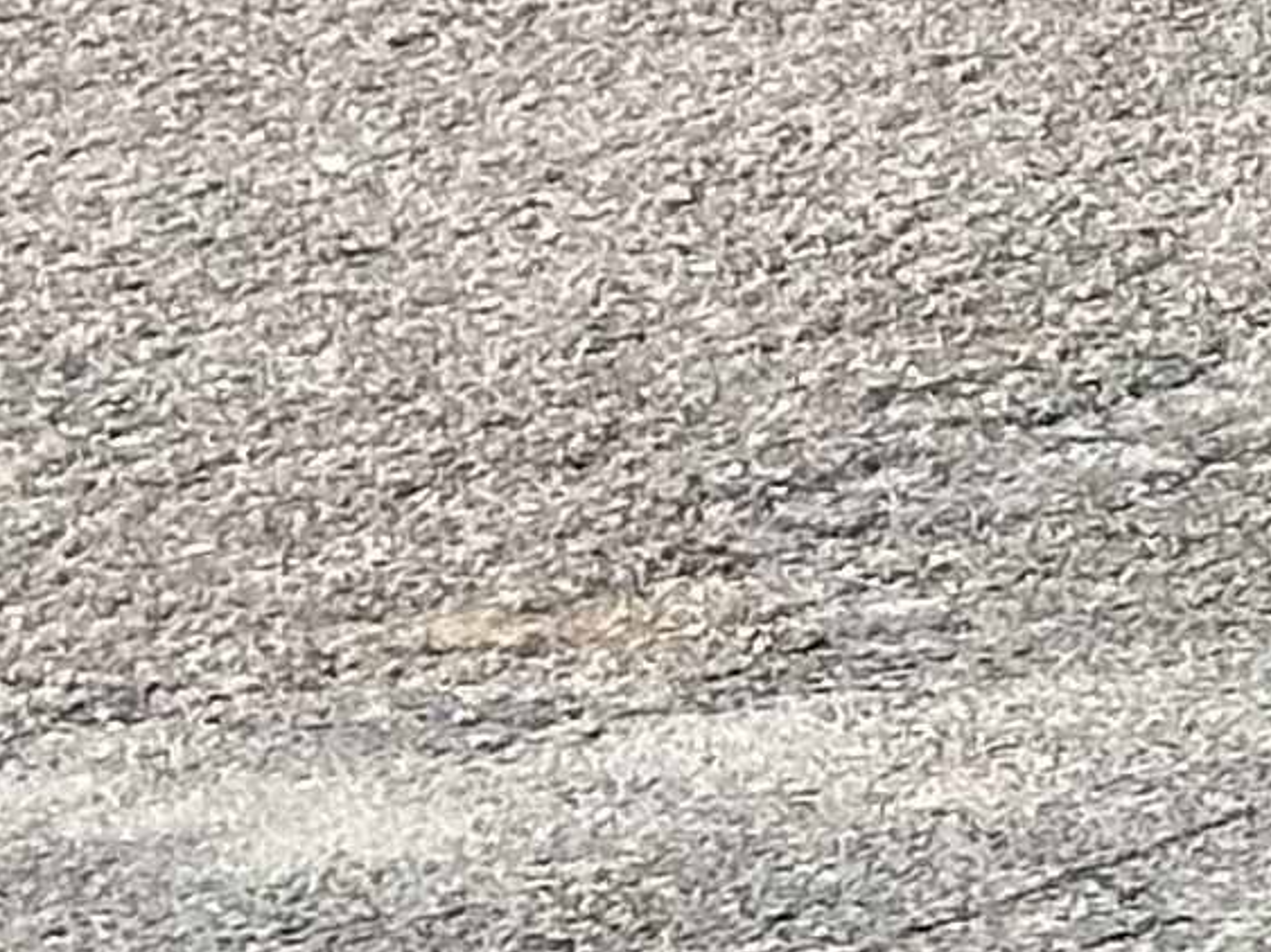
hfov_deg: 5.4
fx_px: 12628
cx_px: 4075
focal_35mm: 344
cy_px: -2006
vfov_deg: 4.2
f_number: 1.78
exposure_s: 1/332
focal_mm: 6.86
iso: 64
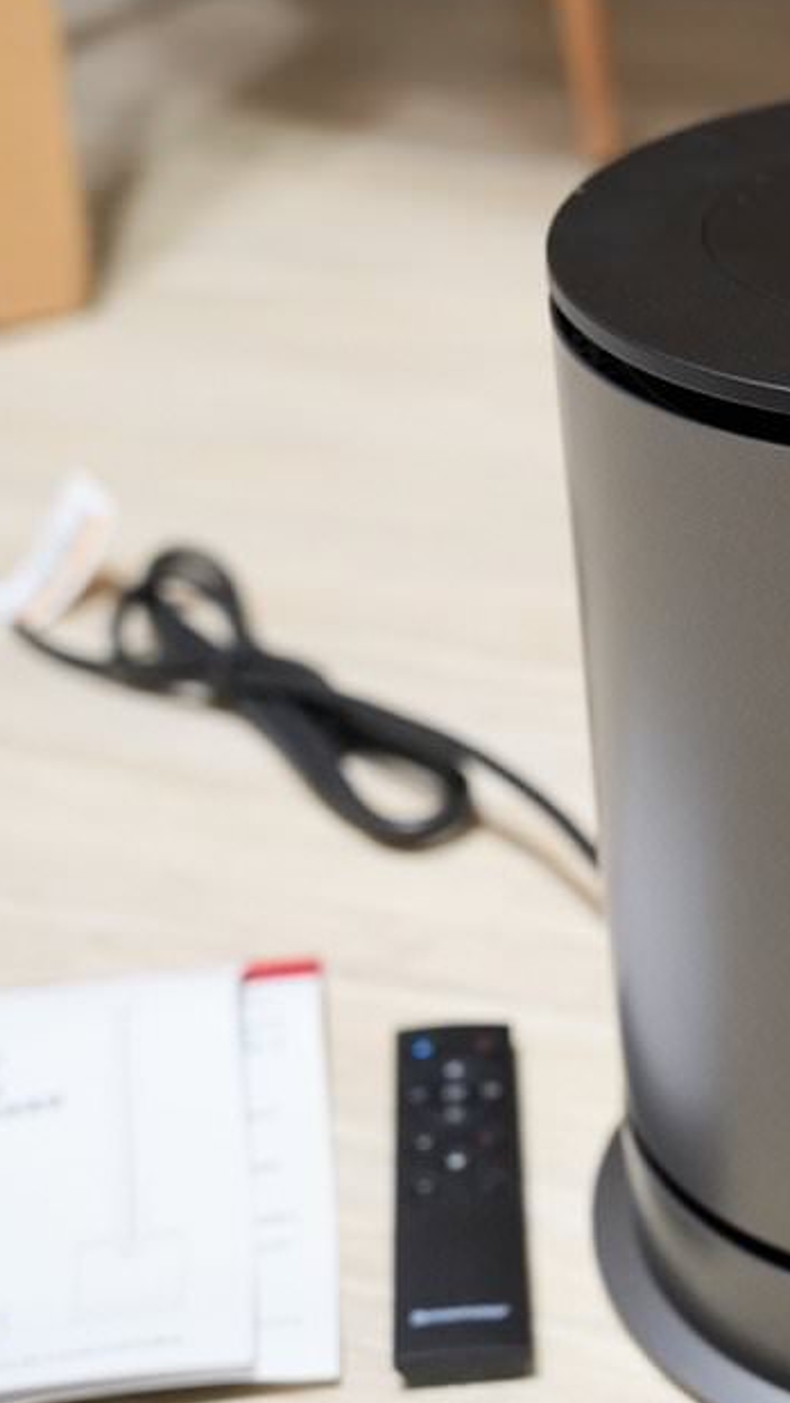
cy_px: 733
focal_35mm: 77
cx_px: 901
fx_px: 2866
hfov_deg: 15.2
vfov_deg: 27.5
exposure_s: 1/160
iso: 3200
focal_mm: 38
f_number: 2.8
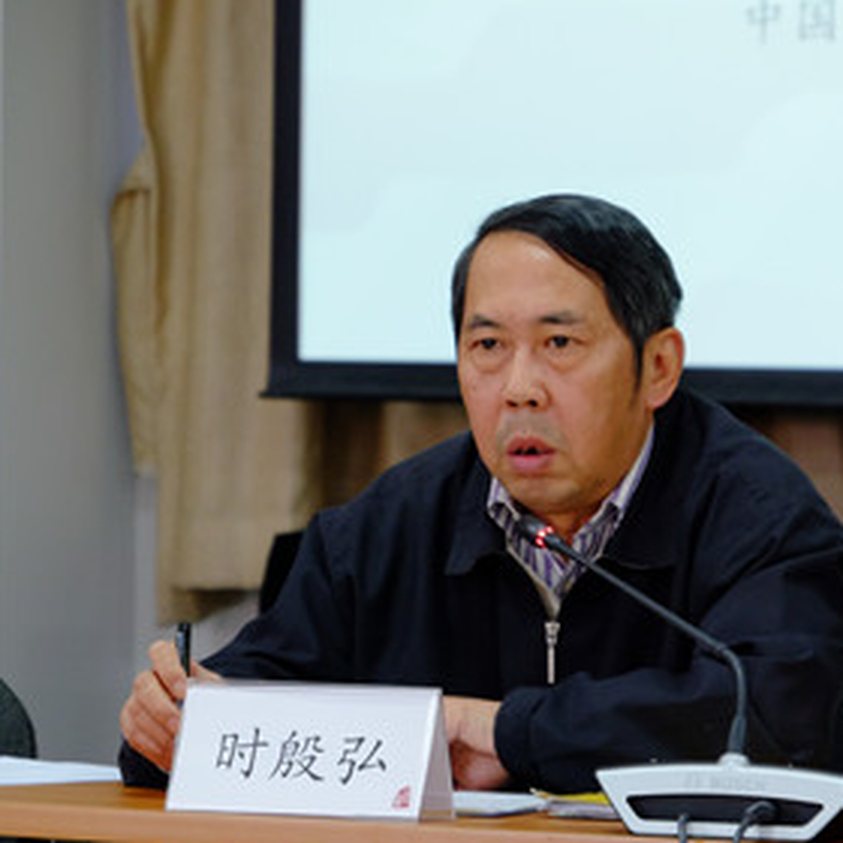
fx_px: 5400
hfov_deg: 8.9
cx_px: 587
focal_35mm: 196
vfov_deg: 8.9
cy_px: 464
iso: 2500
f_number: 5.6
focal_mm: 88.2
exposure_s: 1/58
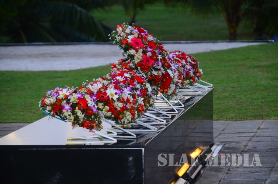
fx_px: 1502
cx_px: 139
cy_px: 92
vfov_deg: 7.0
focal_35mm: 195
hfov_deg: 10.6
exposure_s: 1/50
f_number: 5.6
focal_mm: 130
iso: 400
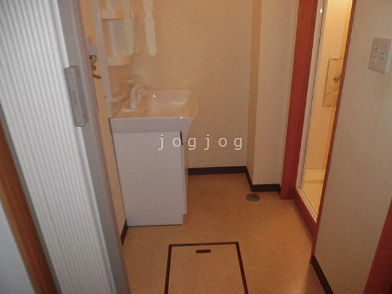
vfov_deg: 54.9
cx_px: 202
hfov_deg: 69.4
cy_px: 142
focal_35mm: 25
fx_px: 283
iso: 200
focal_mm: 4.3
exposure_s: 1/25
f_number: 3.1
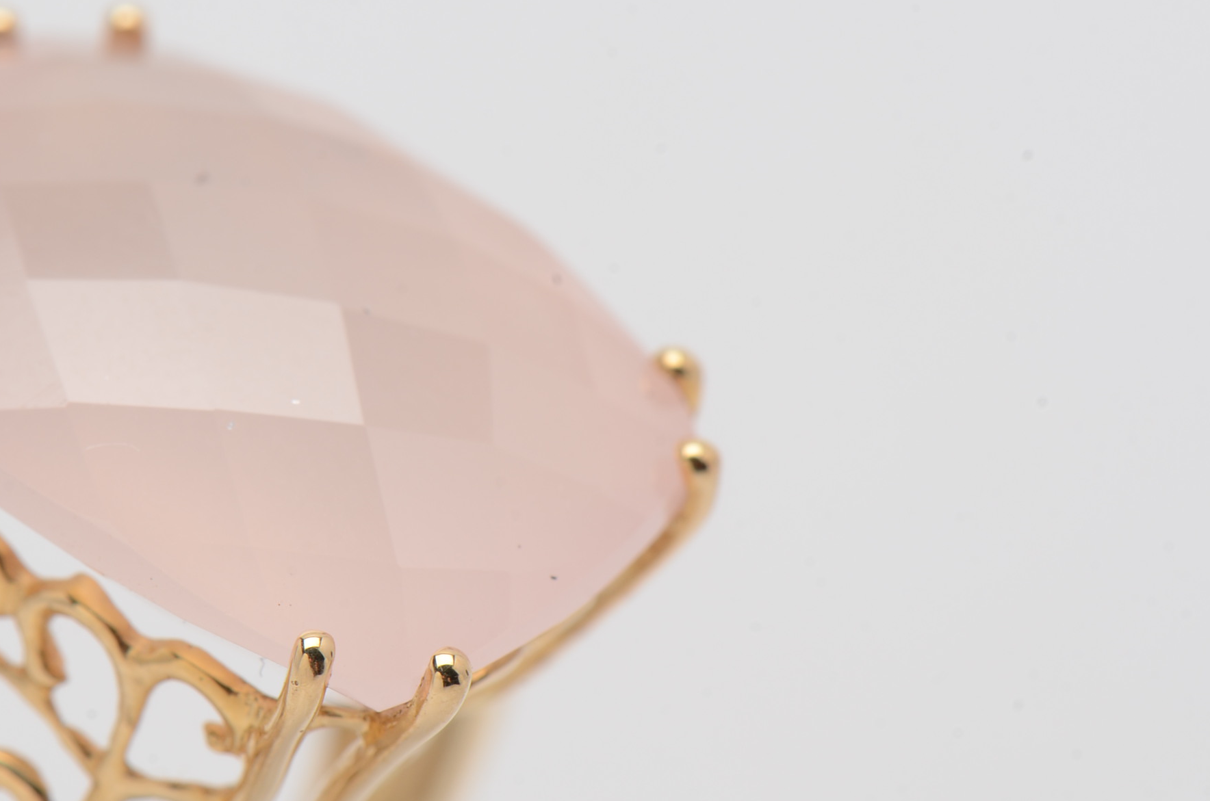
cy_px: 452
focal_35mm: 178
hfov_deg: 11.6
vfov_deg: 7.7
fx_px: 5960
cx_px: 407
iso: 200
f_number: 18
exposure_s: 1/125
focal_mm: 85
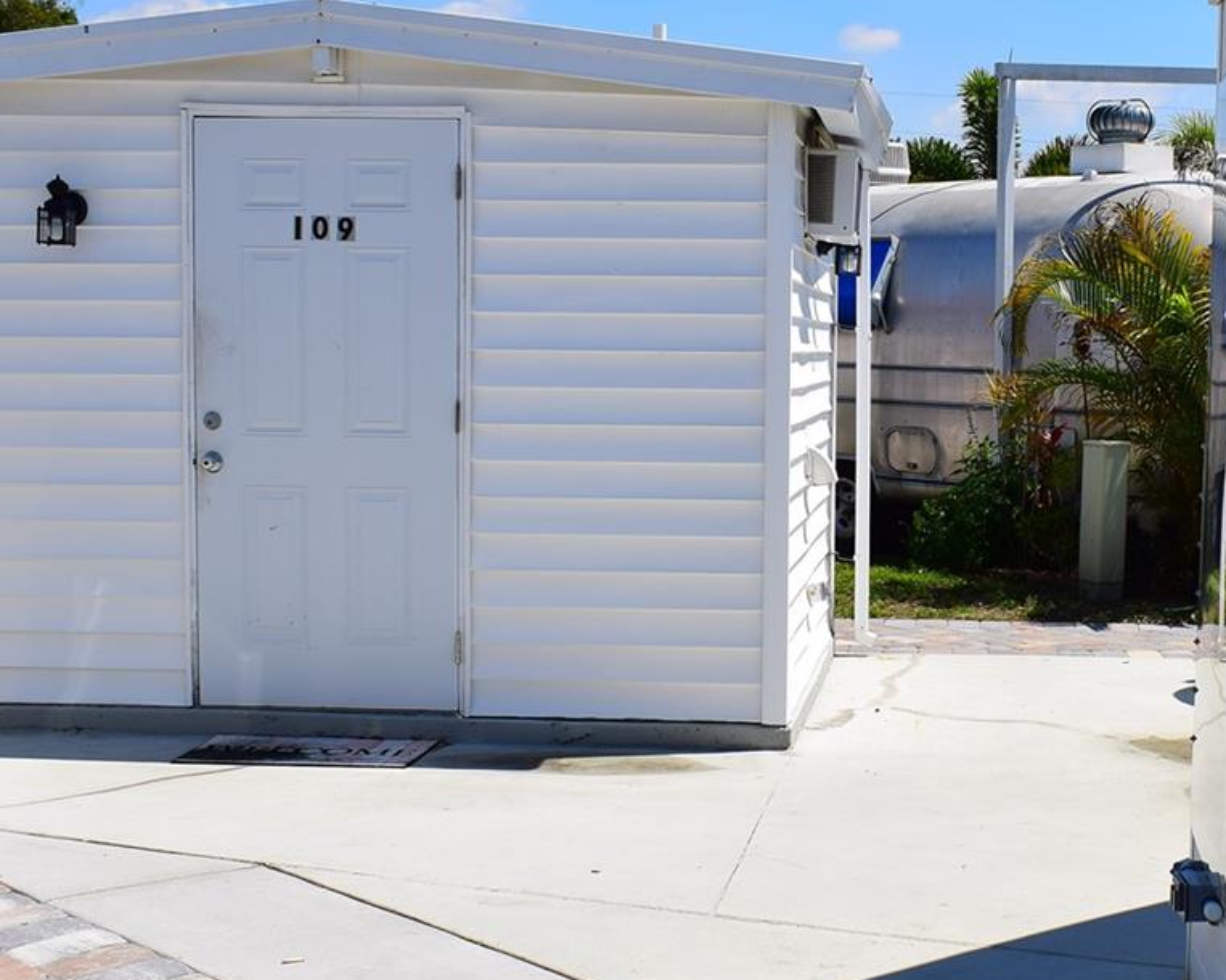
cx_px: 951
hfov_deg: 29.9
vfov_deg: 24.6
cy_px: 546
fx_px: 2249
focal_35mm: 62
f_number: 9
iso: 100
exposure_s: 1/320
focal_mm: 21
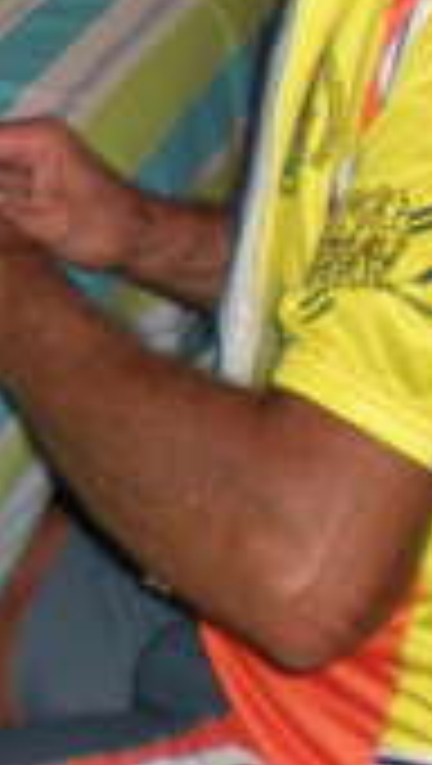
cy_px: -166
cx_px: -670
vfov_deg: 14.2
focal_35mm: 146
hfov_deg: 7.7
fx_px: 2964
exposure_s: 1/60
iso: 170
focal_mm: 6.3
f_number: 3.1
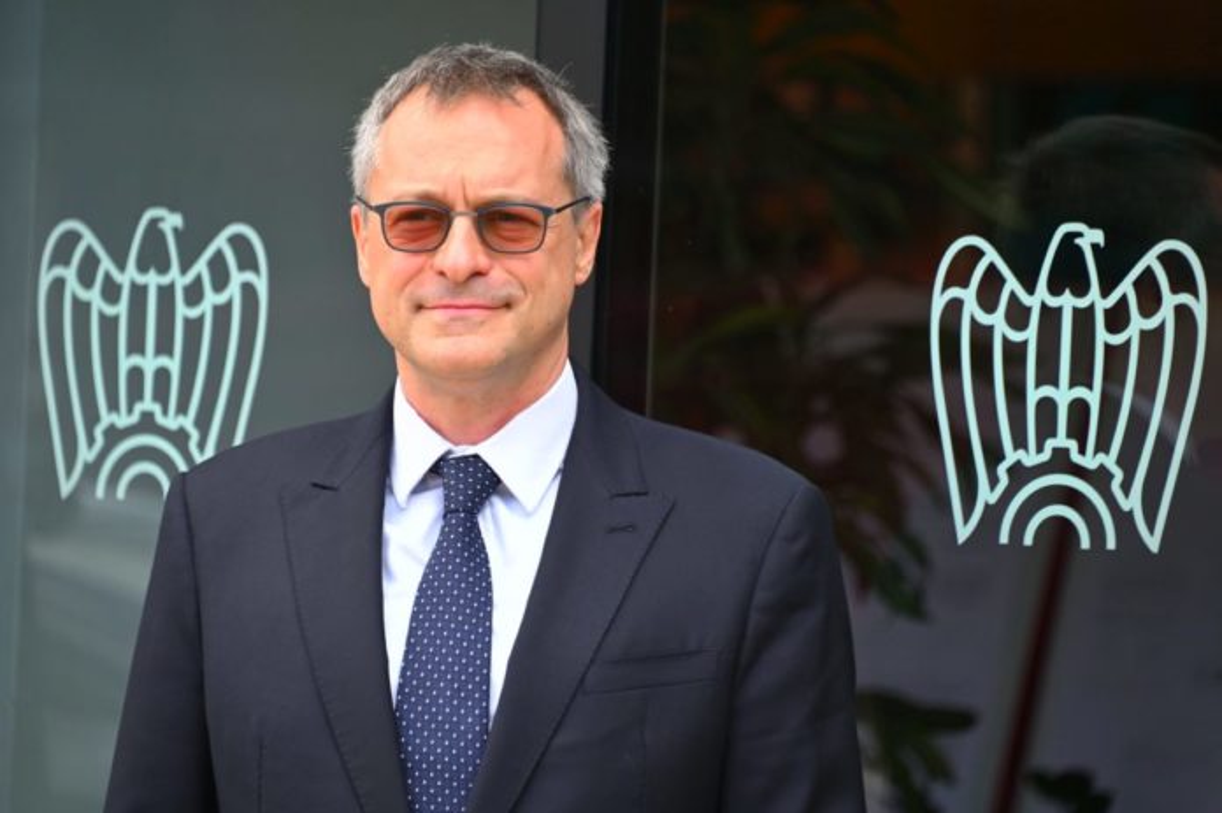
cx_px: 611
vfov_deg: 4.6
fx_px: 10176
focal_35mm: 300
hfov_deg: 6.9
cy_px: 406
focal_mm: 300
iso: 1250
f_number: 5.6
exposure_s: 1/1600
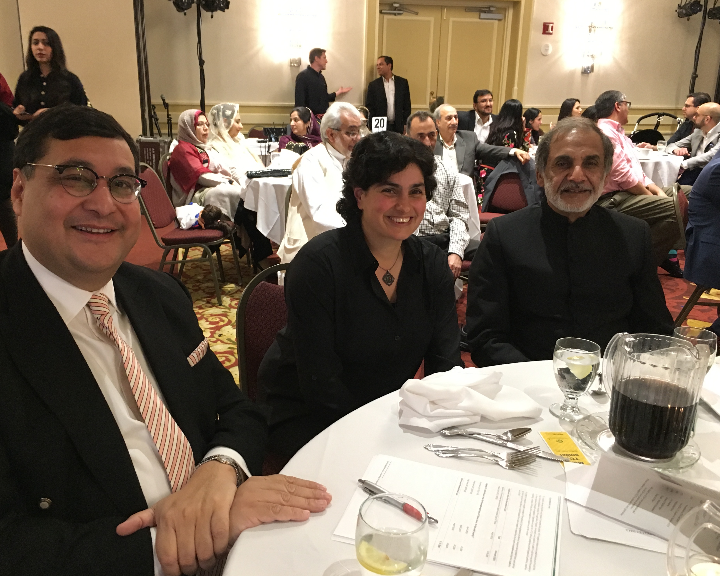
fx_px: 661
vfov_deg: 47.1
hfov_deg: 57.1
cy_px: 282
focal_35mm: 31
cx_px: 340
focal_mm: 4.15
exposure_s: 1/15
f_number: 2.2
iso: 200
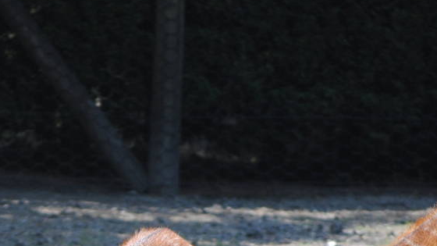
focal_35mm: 521
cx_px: 23
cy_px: 375
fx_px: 6037
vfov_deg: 2.3
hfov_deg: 4.1
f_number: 5
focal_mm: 116
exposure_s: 1/400
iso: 200
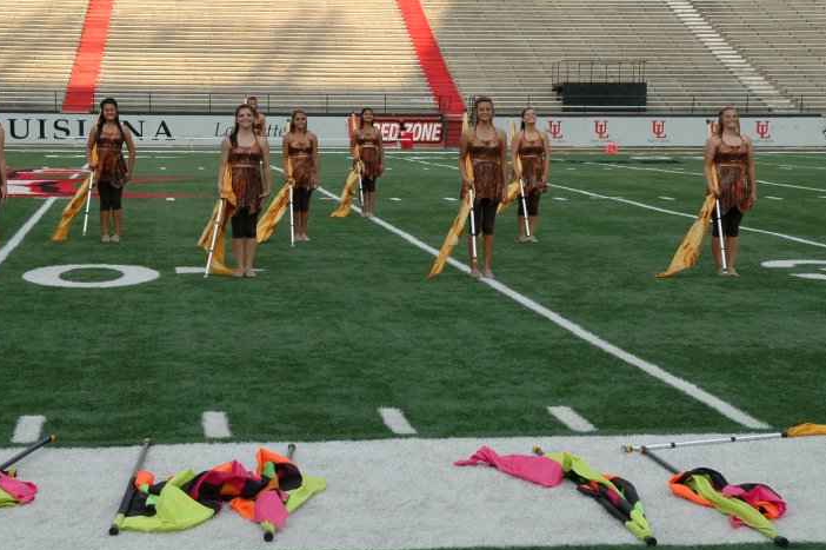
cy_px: 266
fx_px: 1490
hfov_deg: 30.9
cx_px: 364
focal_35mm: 65
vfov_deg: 20.9
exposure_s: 1/200
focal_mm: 38
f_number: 7.1
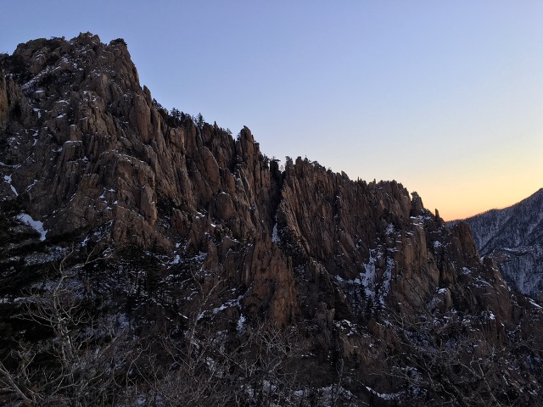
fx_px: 455
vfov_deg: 48.2
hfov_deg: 61.7
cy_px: 204
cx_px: 272
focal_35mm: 29
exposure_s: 1/40
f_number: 2.2
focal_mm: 4.15
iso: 25
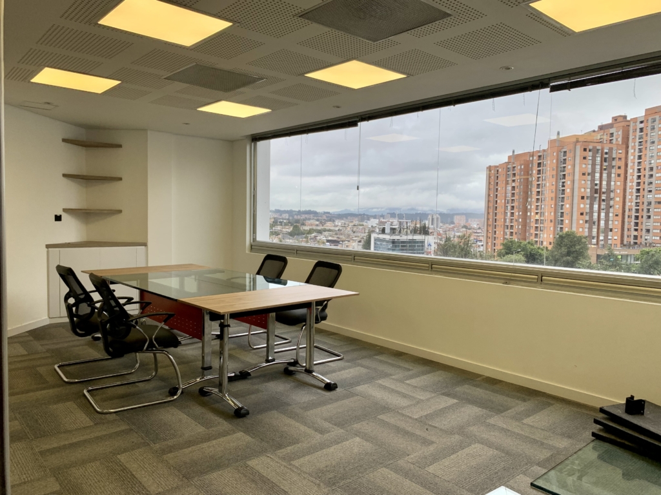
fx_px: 496
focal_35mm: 26
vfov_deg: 53.1
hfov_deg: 67.3
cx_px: 330
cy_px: 248
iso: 25
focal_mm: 4.25
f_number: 1.8
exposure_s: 1/211
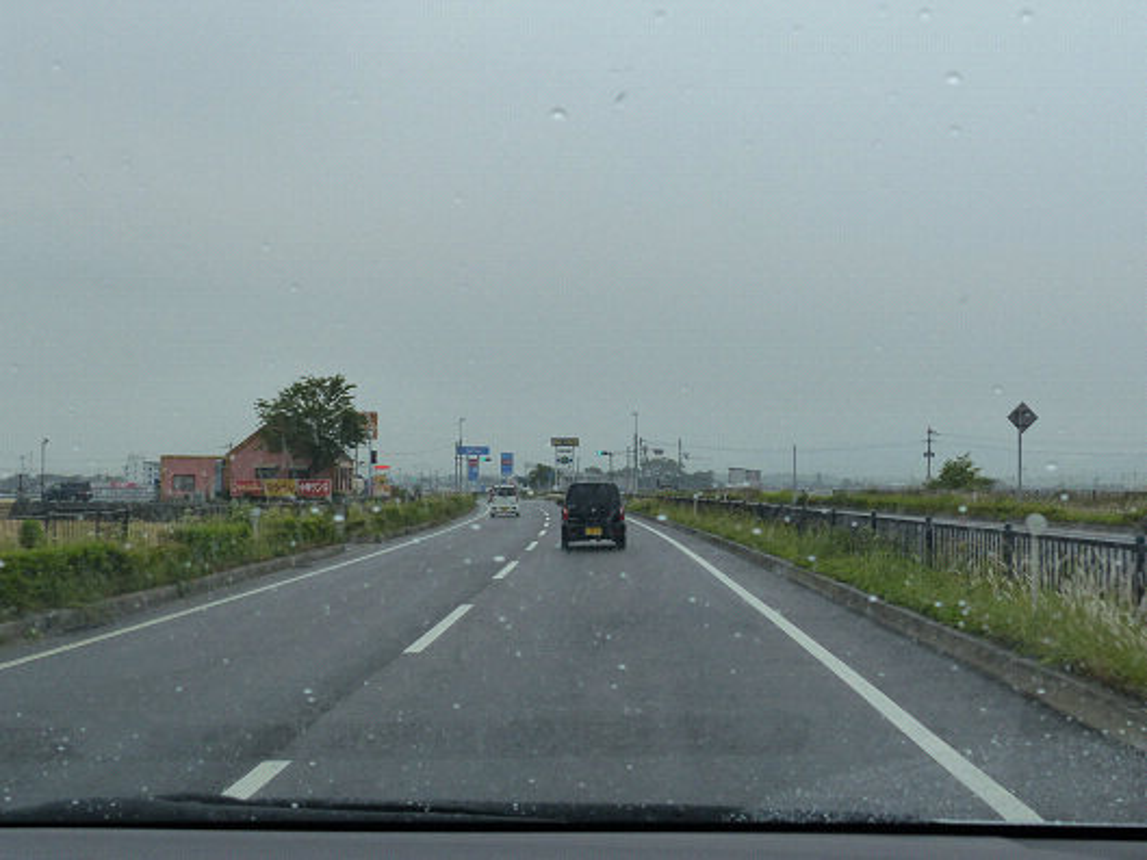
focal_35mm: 42
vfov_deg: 34.4
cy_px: 430
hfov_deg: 44.8
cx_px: 574
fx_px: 1392
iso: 160
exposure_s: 1/250
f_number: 4
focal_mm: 7.6
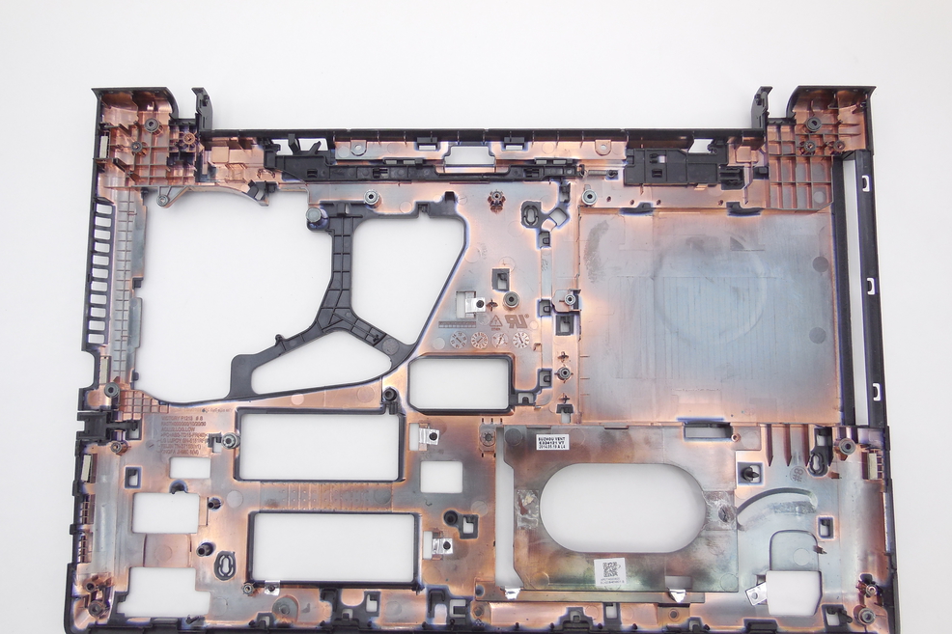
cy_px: 353
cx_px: 472
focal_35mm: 27
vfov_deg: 47.8
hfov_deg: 67.4
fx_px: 714
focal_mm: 4.5
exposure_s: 1/100
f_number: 3.1
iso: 125
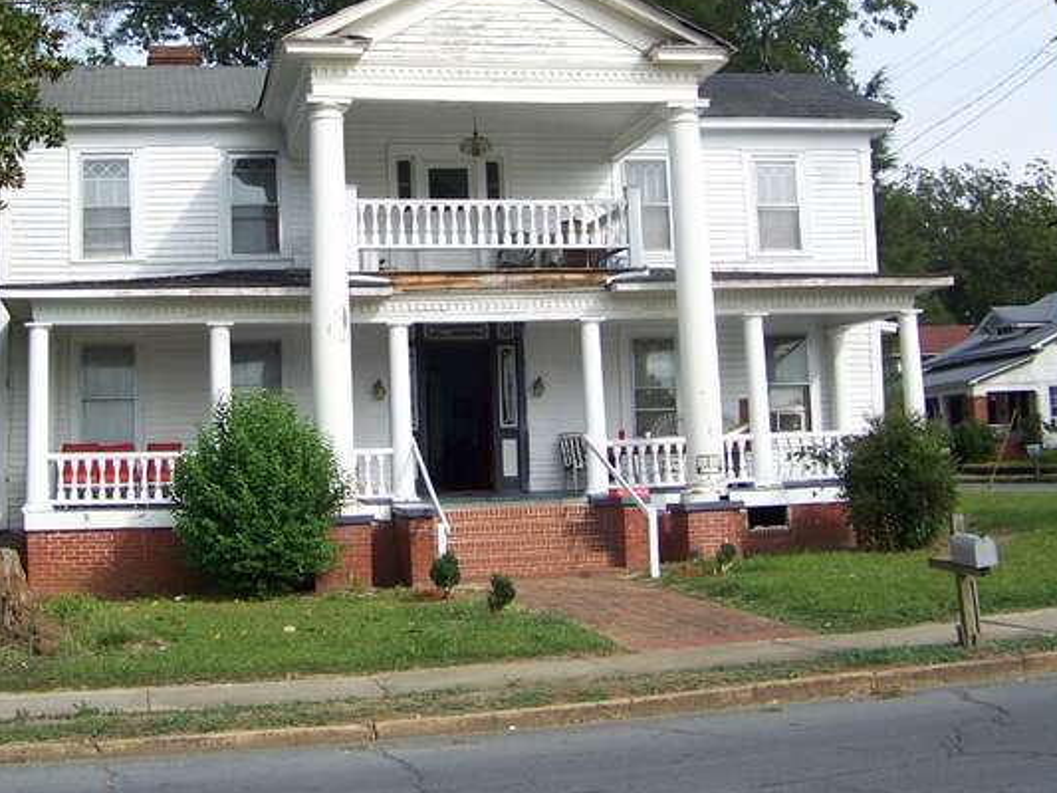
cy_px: 252
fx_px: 1649
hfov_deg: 35.3
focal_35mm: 54
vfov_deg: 26.9
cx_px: 377
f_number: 2.8
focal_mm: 5.85
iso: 64
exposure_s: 1/640
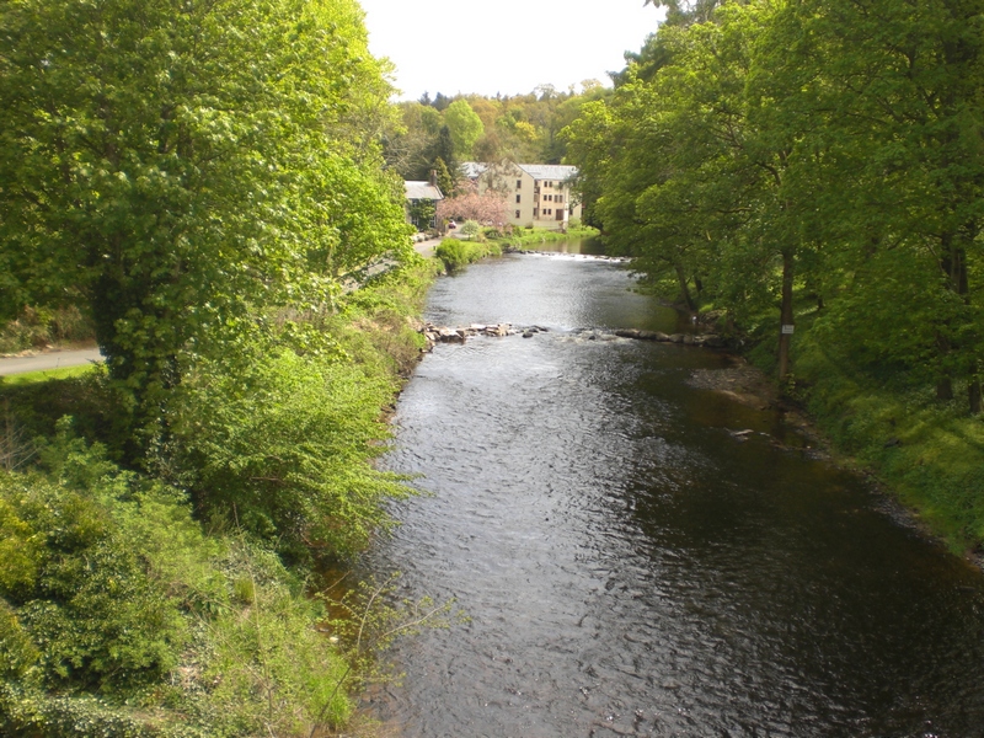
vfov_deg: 37.7
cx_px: 492
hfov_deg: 49.0
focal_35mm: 38
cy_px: 369
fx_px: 1080
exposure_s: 1/250
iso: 50
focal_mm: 6.3
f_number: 3.1
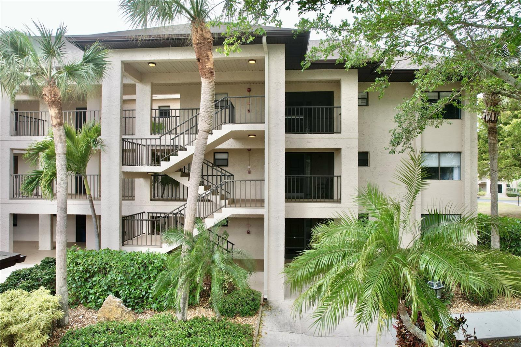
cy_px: 174
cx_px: 260
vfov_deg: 57.2
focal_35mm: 22
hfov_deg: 78.6
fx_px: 318
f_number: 2.8
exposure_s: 1/120
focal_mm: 8.38
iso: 110
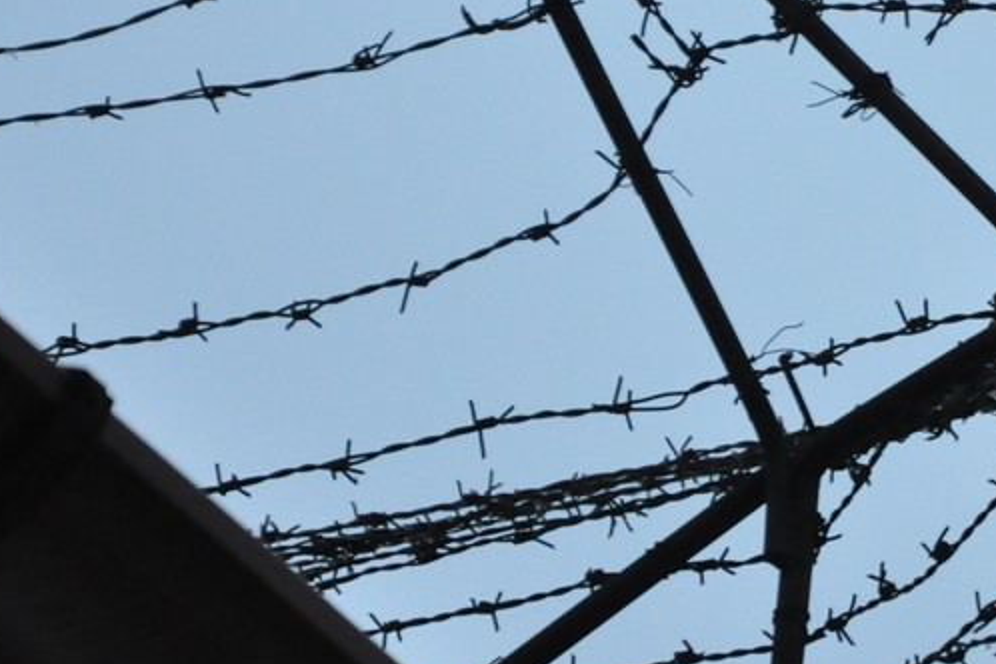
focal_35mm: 379
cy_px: 141
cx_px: 1010
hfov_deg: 5.4
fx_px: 10490
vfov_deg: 3.6
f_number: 5.6
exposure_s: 1/100
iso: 1600
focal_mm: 105
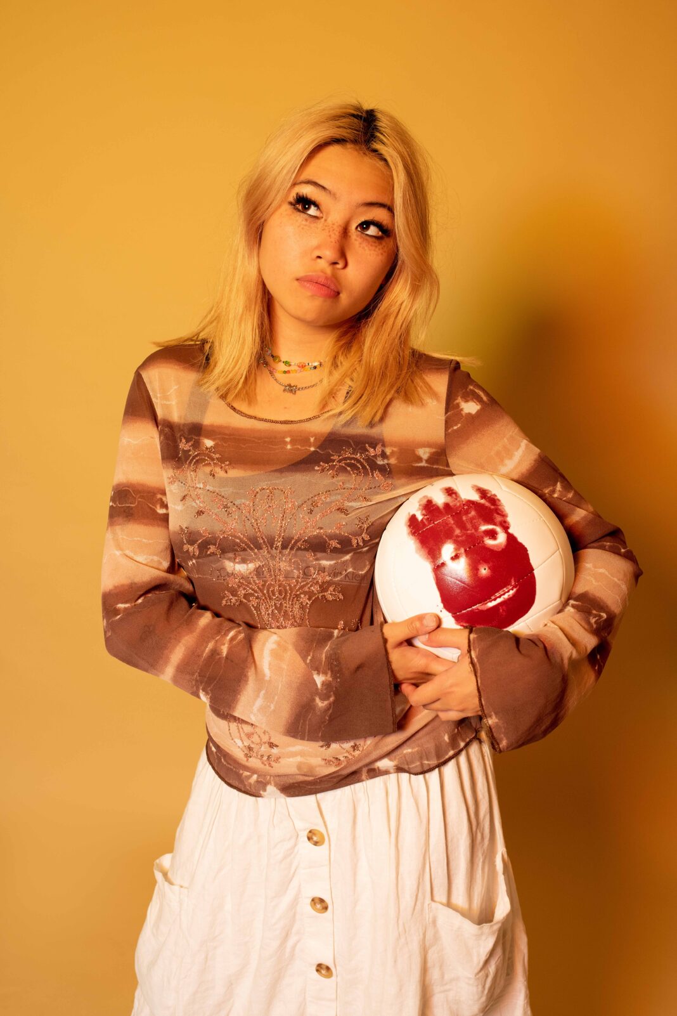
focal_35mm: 35
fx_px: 987
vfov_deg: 54.4
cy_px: 508
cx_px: 338
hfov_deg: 37.9
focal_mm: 35
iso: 400
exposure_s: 1/125
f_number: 8
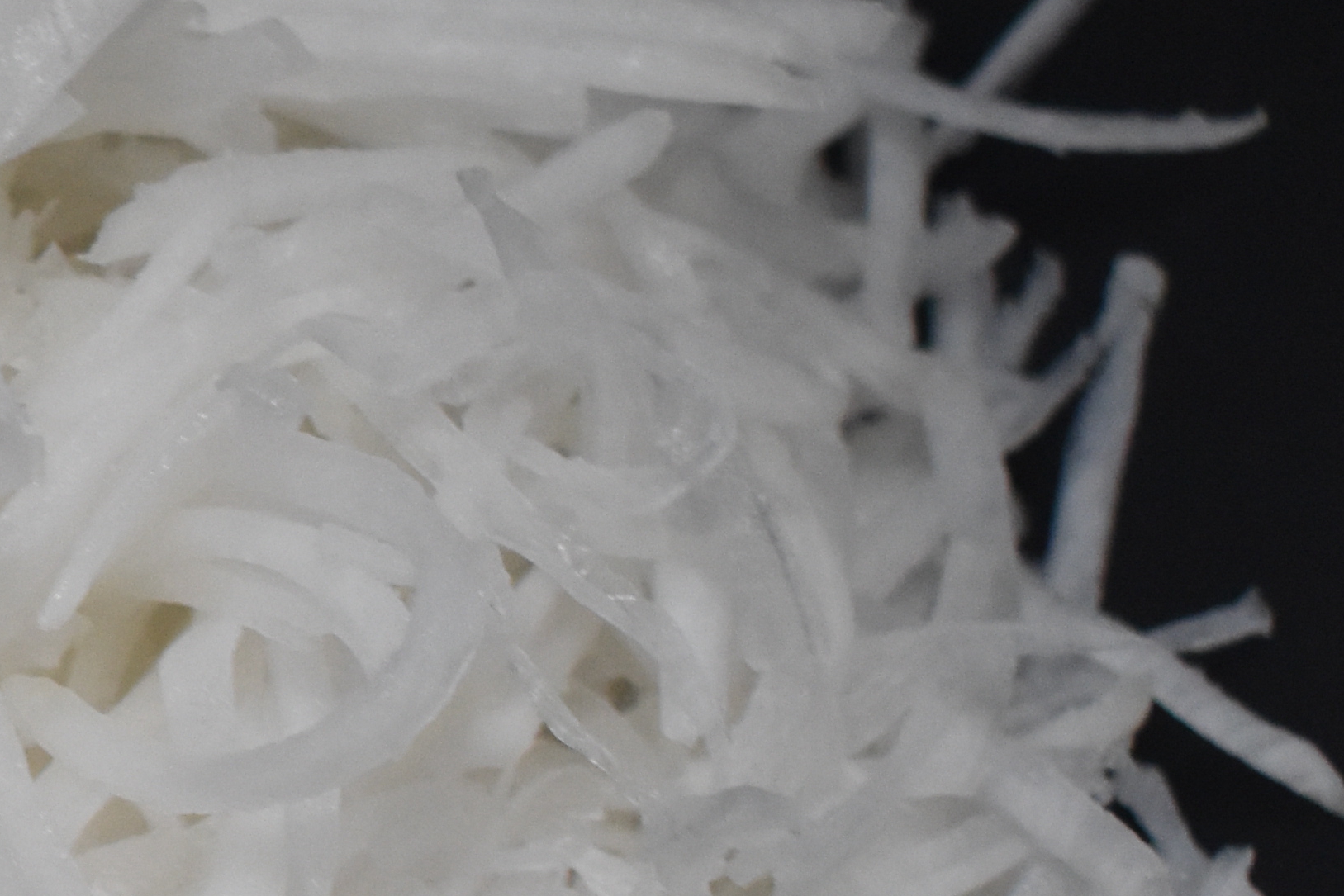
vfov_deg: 7.8
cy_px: 602
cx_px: -754
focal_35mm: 177
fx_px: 6608
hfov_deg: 11.1
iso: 1400
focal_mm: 32
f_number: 5
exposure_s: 1/50
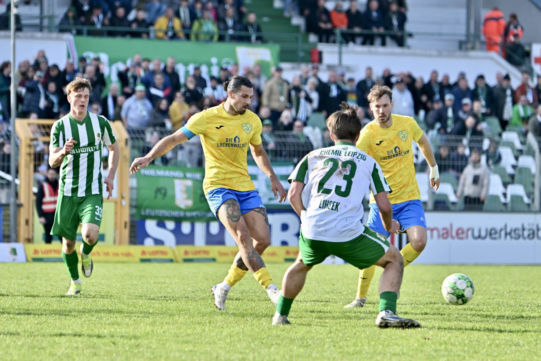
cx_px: 270
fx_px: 4057
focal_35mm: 270
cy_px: 180
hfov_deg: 7.6
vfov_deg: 5.1
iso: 500
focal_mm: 270
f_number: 5.6
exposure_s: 1/1250
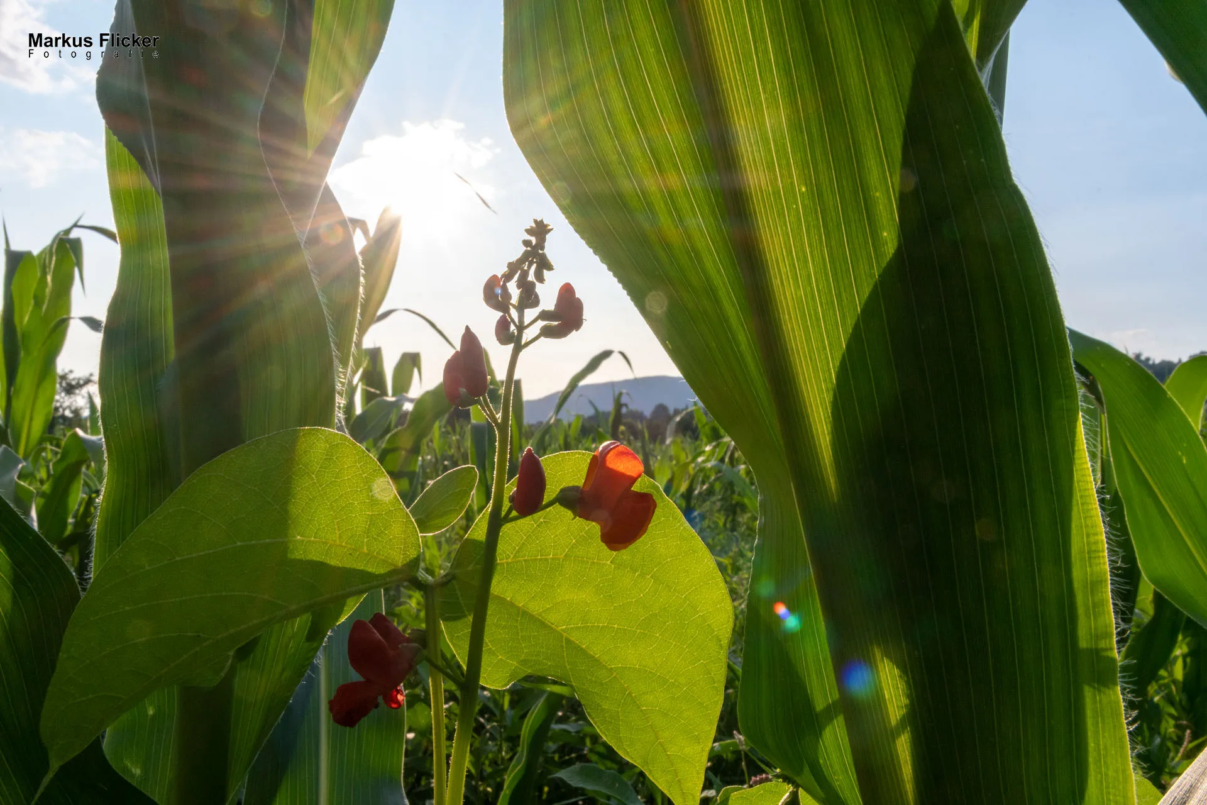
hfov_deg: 53.1
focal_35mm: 36
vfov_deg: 36.9
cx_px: 604
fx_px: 1207
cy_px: 402
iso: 400
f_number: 24
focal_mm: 24
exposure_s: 1/160
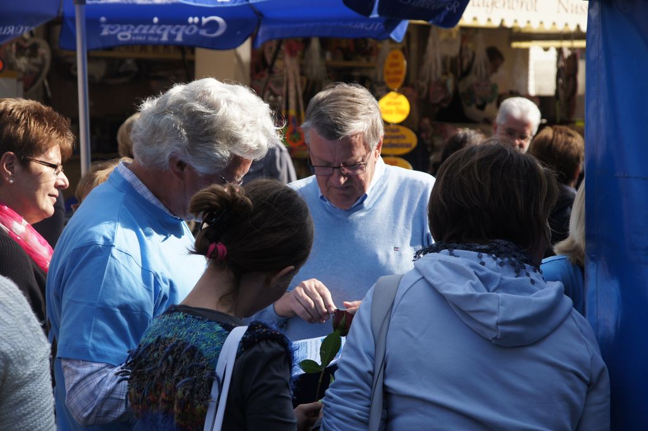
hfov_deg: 22.6
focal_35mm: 90
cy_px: 216
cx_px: 324
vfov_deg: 15.2
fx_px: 1619
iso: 100
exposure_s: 1/200
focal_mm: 60
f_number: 6.3
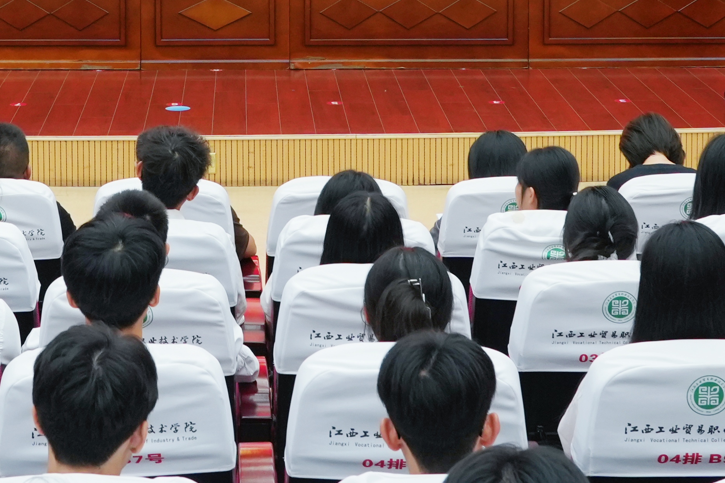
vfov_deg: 13.6
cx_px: 198
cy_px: -154
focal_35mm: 97
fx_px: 1953
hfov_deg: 20.9
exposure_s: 1/100
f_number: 6.3
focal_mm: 26
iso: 1250
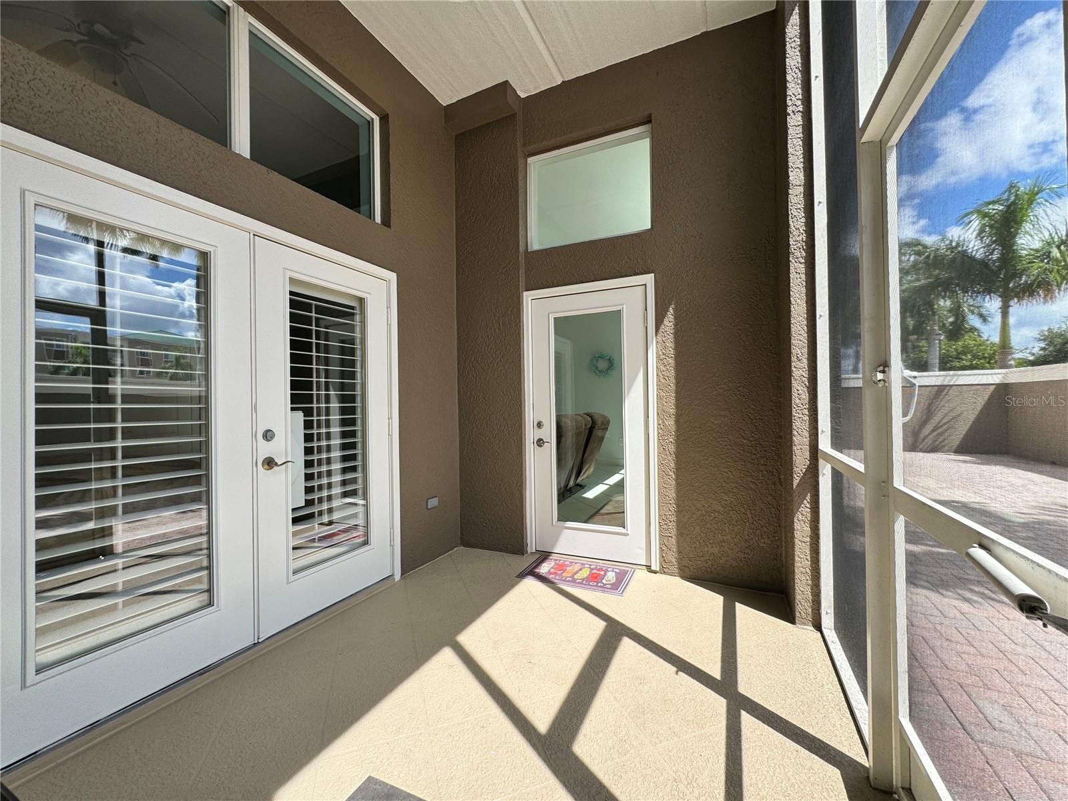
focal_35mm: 14
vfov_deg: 85.7
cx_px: 534
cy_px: 400
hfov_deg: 102.1
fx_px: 432
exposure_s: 1/241
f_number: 2.2
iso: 40
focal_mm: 2.22
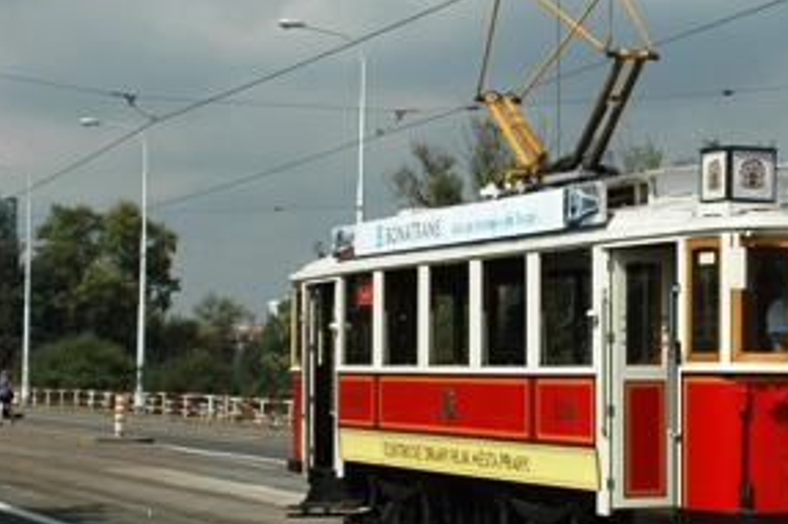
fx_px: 2013
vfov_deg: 14.8
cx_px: 560
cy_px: 222
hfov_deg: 22.0
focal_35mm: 92
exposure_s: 1/1600
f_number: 5.6
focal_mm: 22
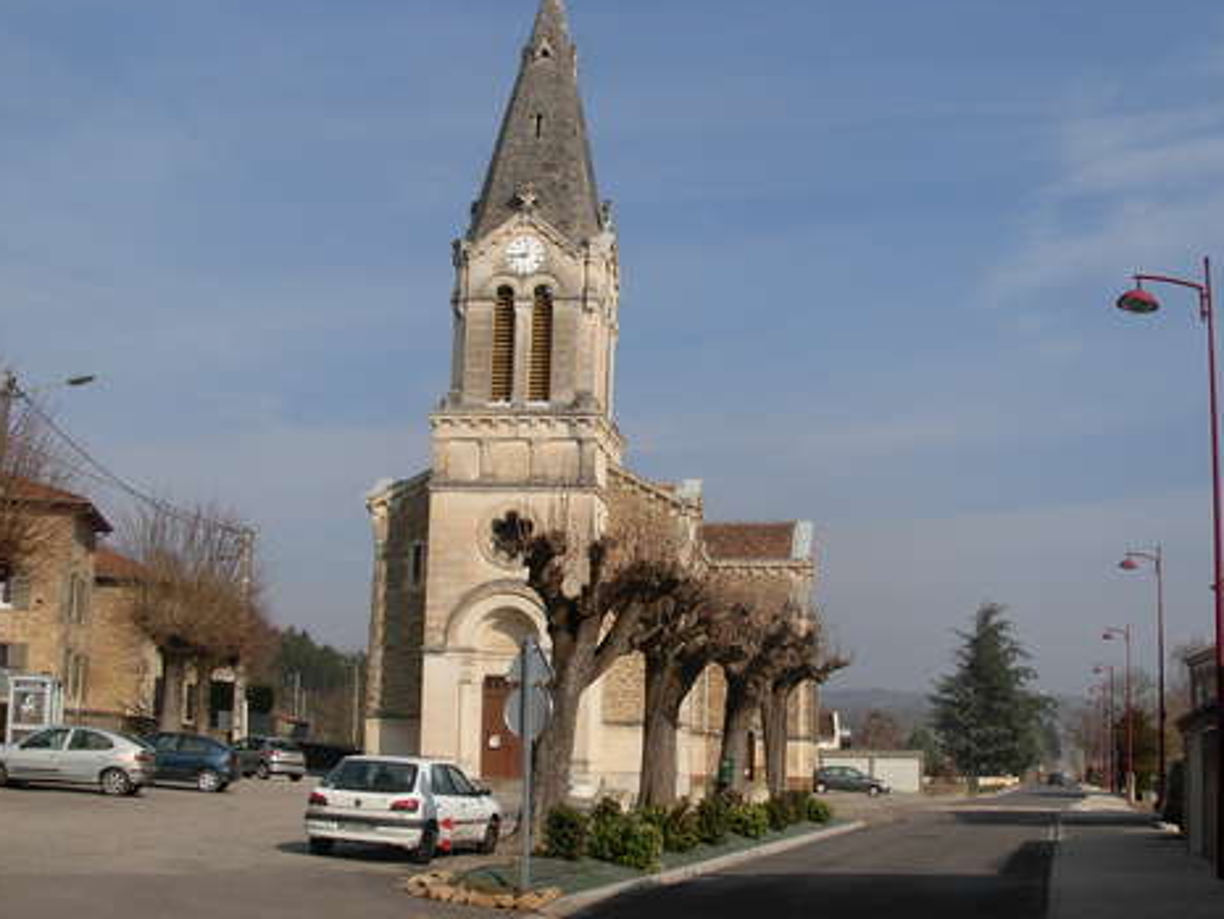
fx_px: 1733
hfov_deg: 38.6
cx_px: 777
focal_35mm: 49
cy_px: 500
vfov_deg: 29.7
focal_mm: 6.3
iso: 79
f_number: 4.9
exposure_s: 1/836
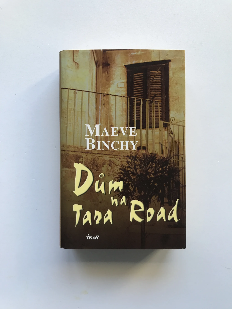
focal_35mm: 28
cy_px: 154
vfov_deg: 63.4
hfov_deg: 49.7
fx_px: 250
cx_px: 116
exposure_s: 1/33
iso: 20
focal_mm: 3.99
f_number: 1.8
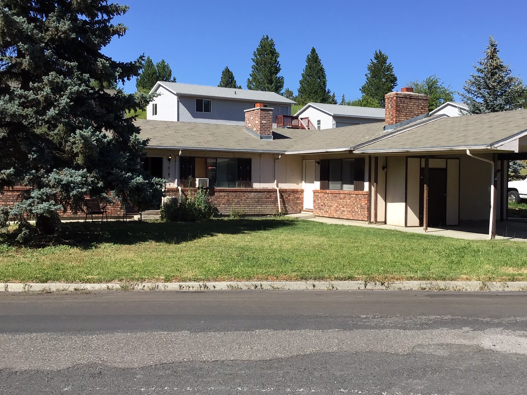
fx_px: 639
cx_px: 277
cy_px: 196
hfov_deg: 44.8
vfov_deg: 34.3
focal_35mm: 42
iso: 25
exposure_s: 1/1006
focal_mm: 3.3
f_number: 2.4
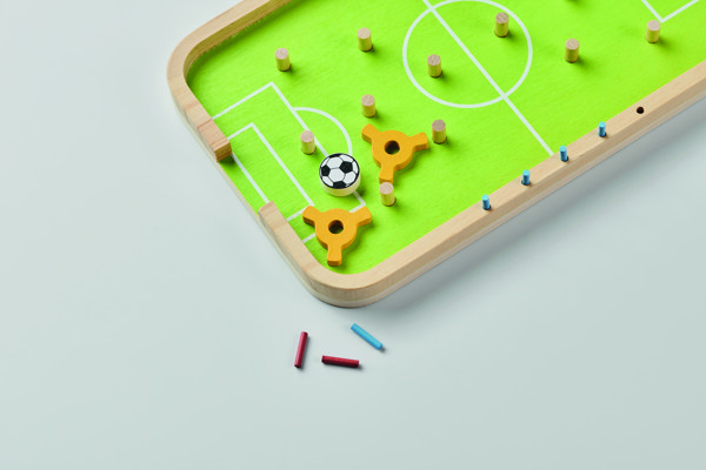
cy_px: 235
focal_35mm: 105
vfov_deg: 13.0
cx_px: 353
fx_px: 2059
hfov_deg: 19.5
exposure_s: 1/125
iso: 80
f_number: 14
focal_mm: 105
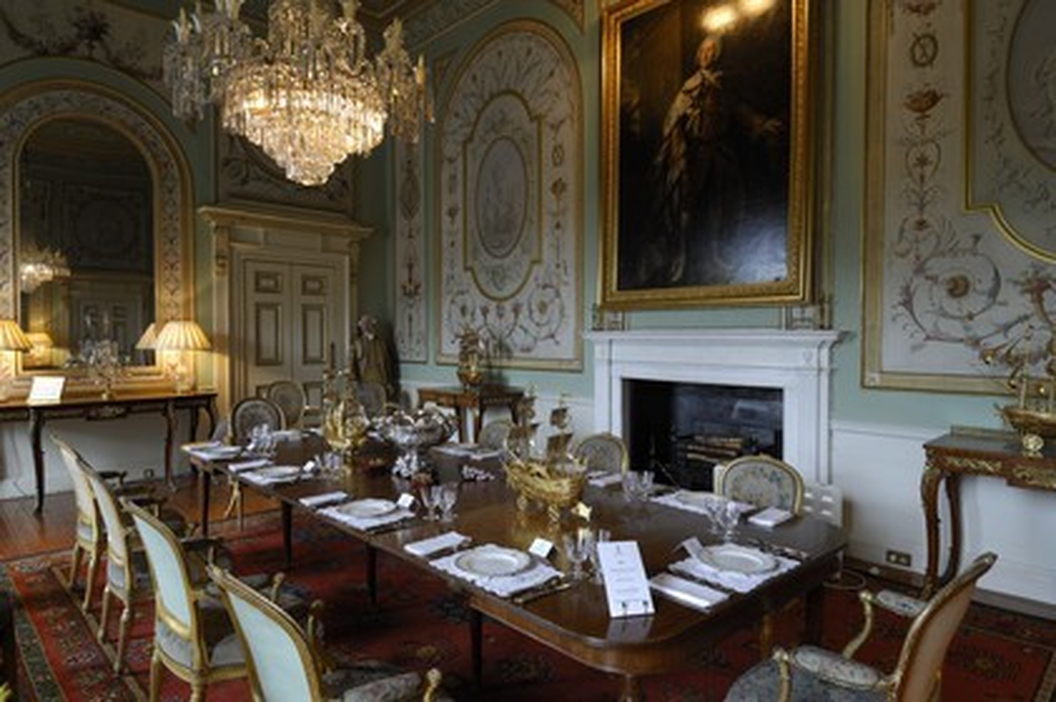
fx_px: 616
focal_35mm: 21
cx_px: 528
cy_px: 351
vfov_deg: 59.4
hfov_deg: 81.2
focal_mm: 14
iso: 100
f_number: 8
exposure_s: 1/1.25
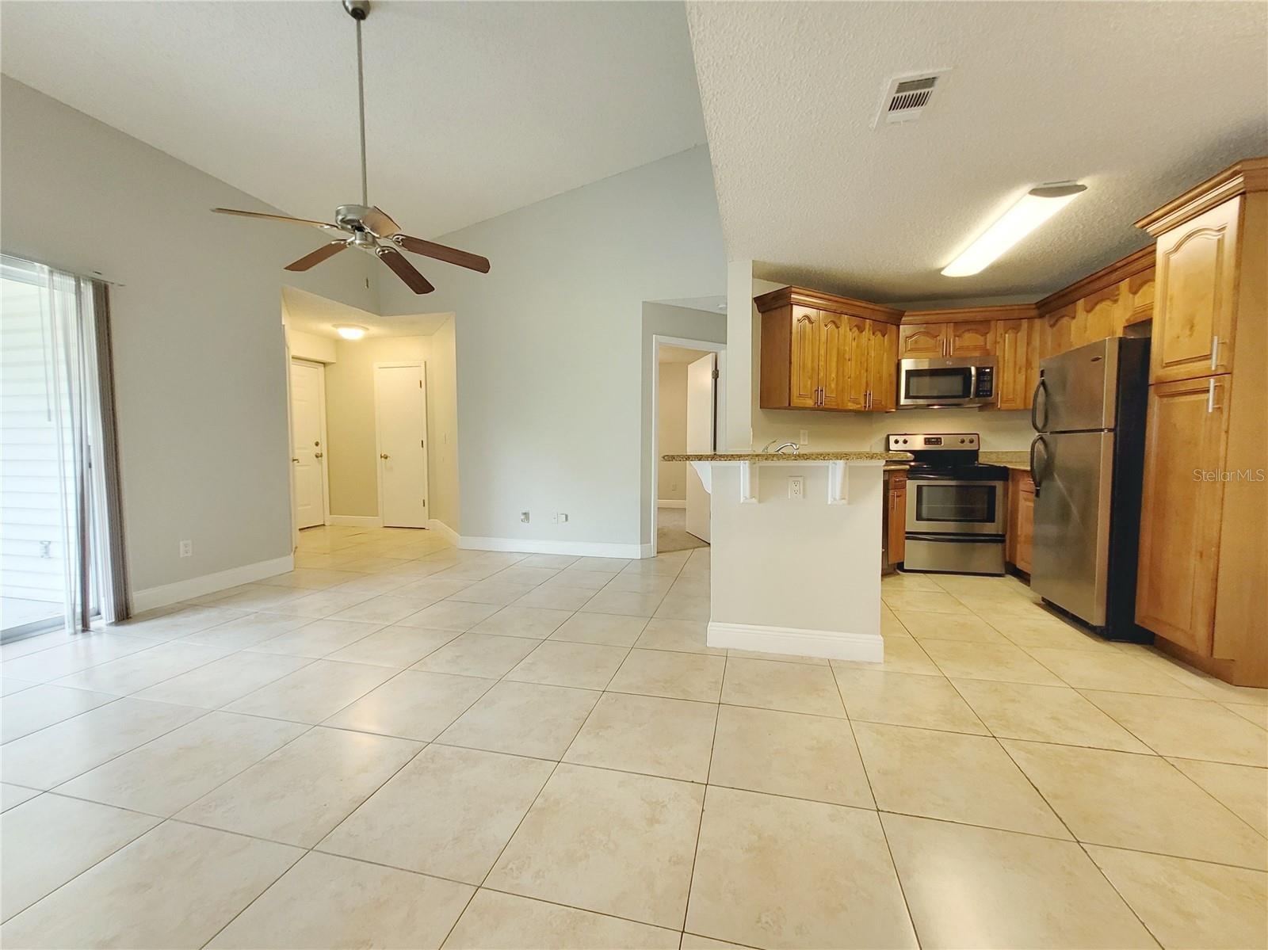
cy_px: 475
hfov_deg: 106.2
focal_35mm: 13
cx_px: 634
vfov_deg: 89.9
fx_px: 476
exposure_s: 1/59
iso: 160
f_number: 2.2
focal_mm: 1.74
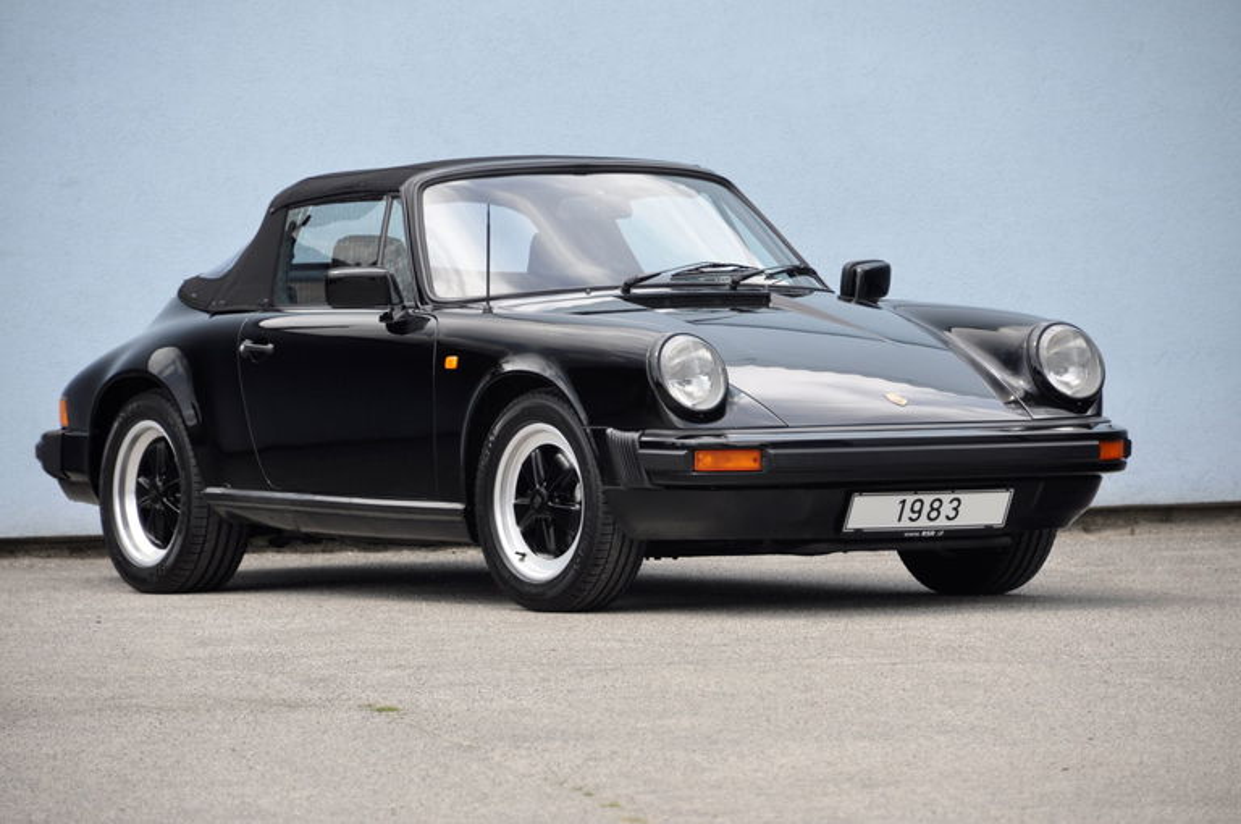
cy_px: 412
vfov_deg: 6.3
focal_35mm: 218
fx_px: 7488
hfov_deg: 9.5
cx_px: 620
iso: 500
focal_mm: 145
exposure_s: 1/250
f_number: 6
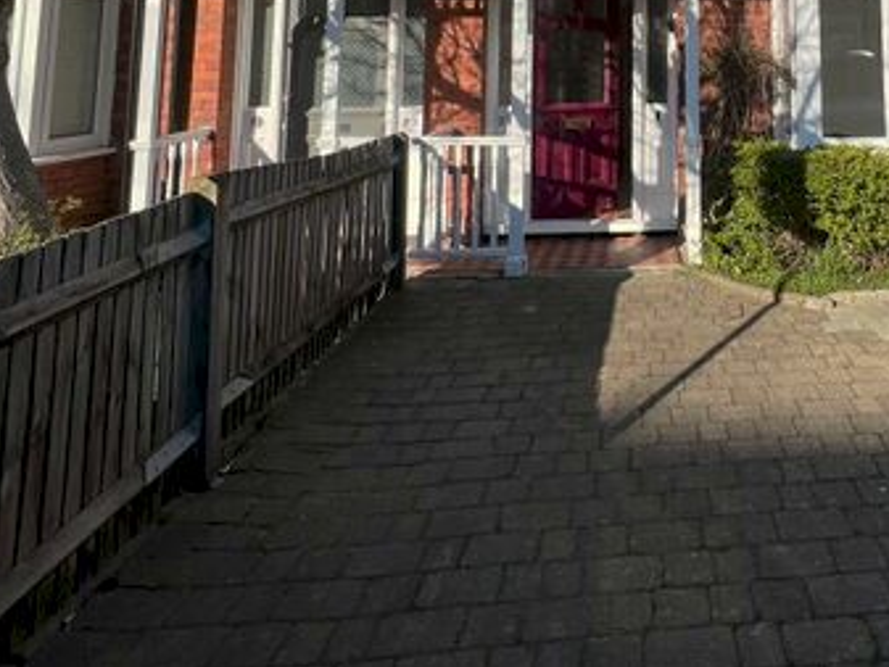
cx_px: 683
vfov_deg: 43.2
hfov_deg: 61.1
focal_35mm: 27
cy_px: -17
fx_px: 694
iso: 32
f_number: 1.8
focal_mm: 1.57
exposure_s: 1/1623
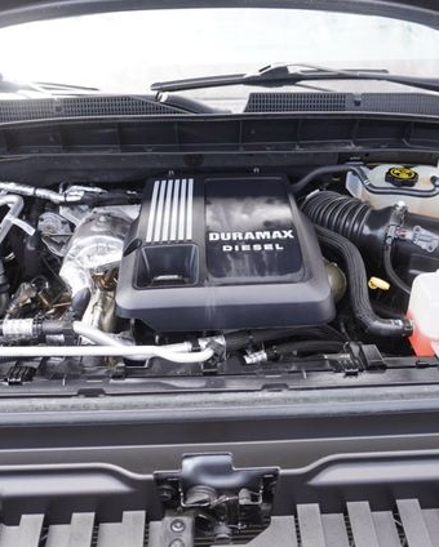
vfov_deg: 52.8
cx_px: 225
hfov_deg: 43.4
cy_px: 275
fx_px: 551
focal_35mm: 34
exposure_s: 1/80
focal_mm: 16
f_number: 4.5
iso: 100
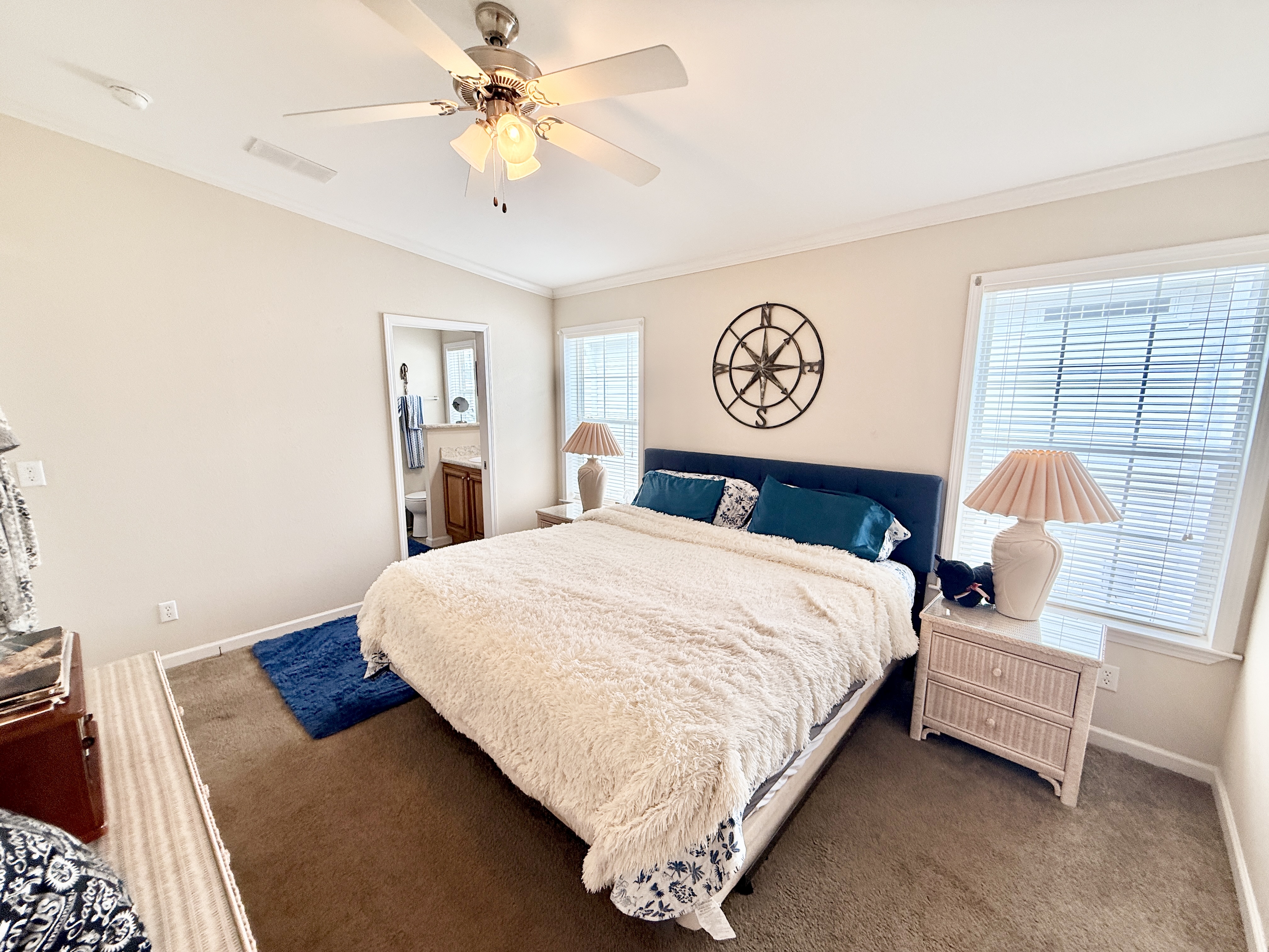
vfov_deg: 85.7
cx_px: 634
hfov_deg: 102.1
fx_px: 513
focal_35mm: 14
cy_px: 476
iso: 100
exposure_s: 1/120
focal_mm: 2.22
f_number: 2.2
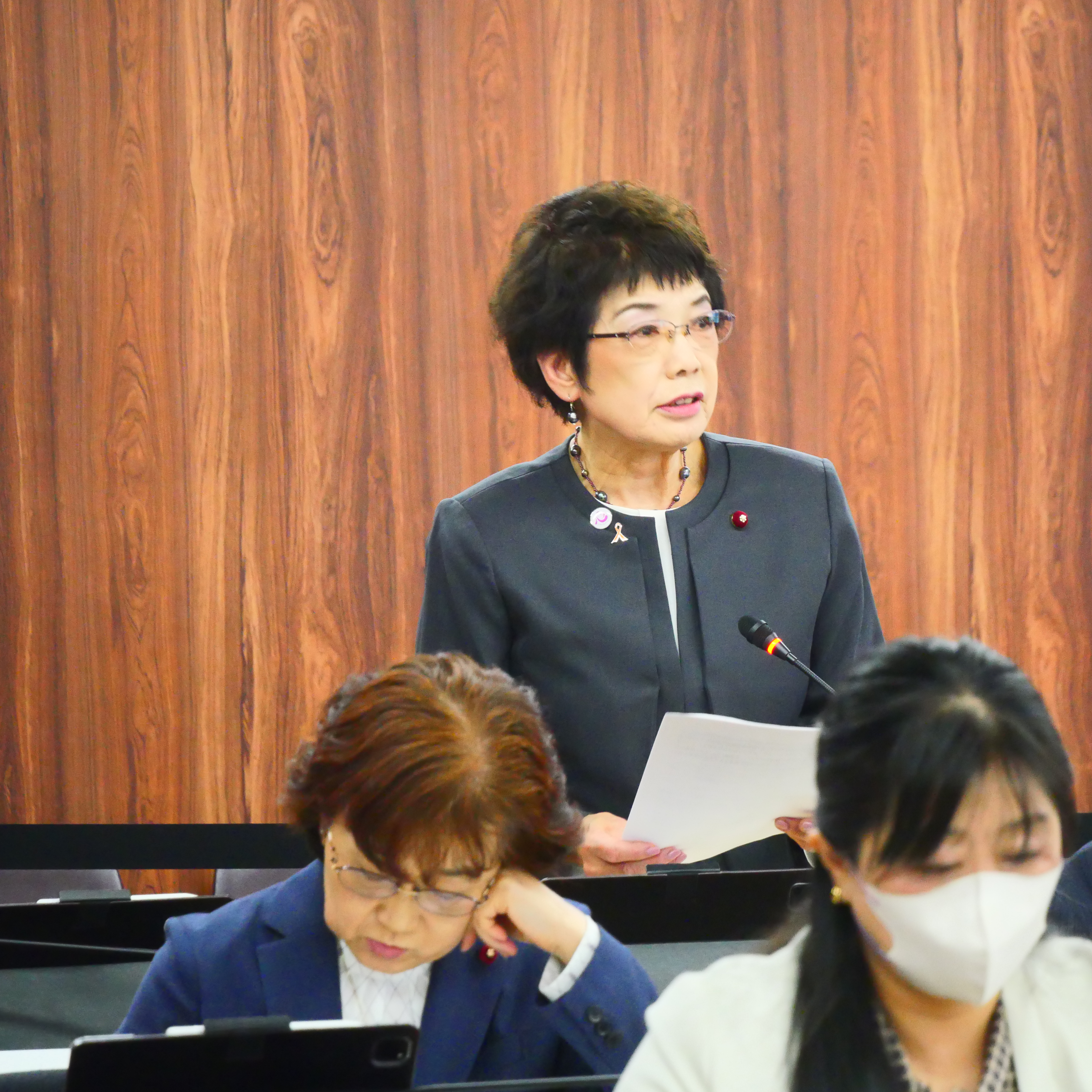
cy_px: 535
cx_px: 688
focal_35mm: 370
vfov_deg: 4.7
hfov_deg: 4.7
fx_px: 13205
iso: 3200
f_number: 5.6
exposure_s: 1/60
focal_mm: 150
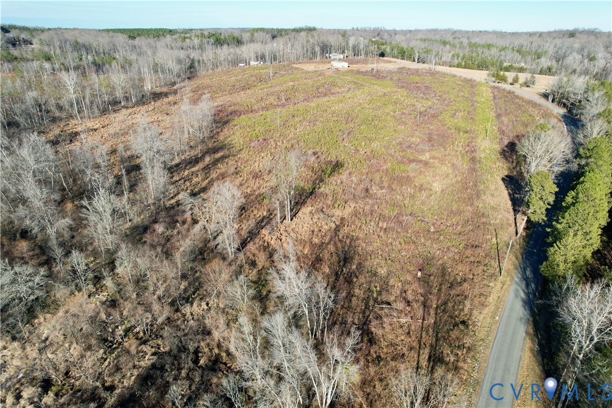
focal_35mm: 22
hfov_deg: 78.6
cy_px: 204
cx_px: 306
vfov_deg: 57.2
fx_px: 374
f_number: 2.8
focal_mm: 8.38
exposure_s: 1/1250
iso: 200
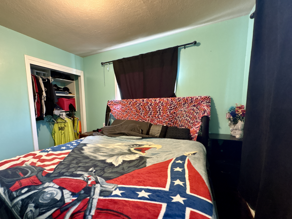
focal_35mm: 16
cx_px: 129
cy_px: 123
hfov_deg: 94.1
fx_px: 135
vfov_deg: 77.8
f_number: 2.2
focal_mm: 2.22
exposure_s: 1/60
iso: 640
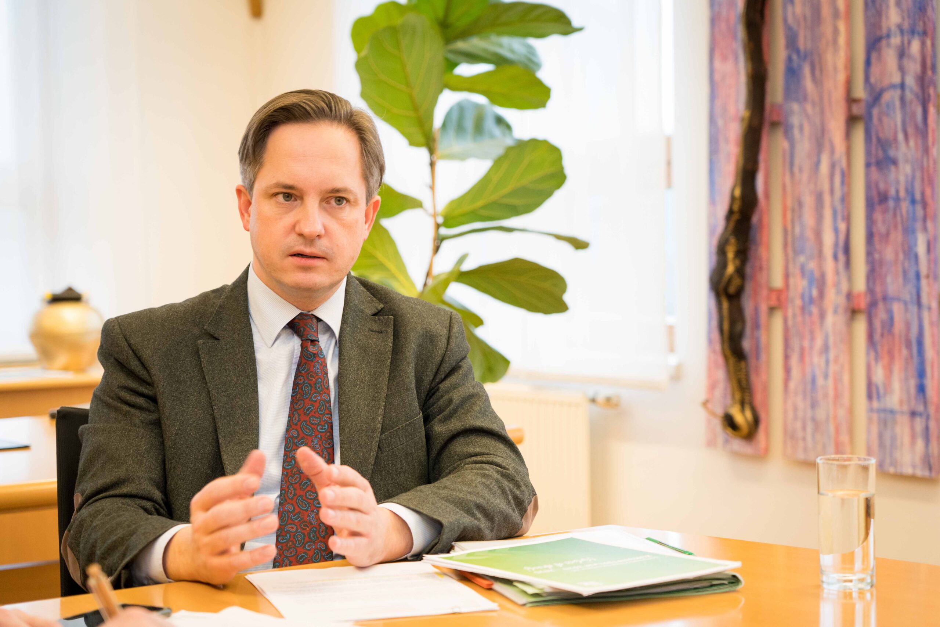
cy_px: 314
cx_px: 470
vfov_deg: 18.9
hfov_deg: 28.1
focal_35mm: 72
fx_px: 1880
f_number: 4
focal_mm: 72
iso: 800
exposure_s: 1/125
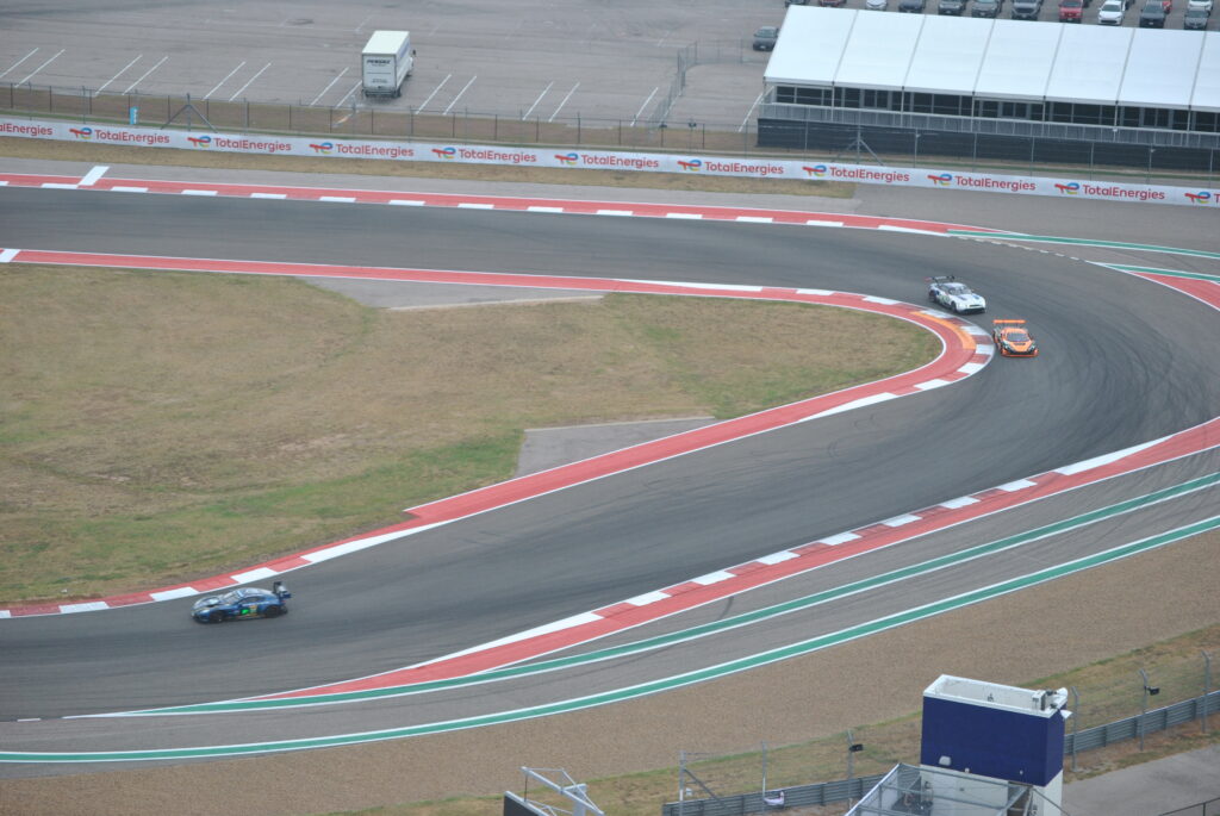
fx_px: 3307
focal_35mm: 98
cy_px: 408
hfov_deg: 20.9
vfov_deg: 14.1
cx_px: 610
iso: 200
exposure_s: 1/320
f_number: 5
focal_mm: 65
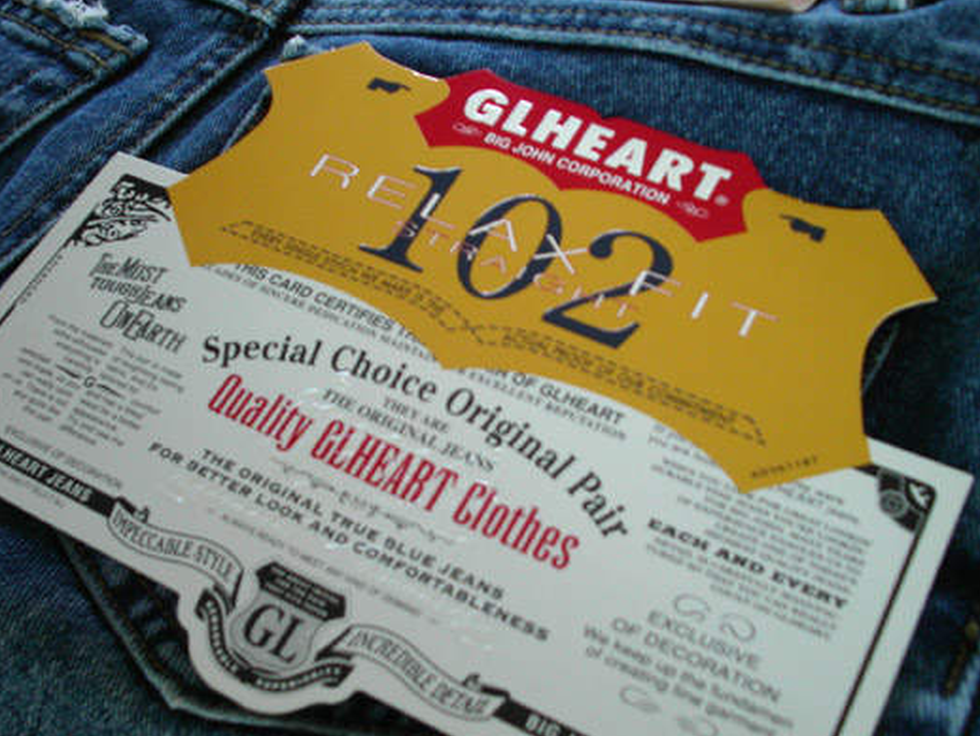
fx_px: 1246
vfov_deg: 32.9
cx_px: 443
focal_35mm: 44
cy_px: 375
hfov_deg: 42.9
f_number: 3.5
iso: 100
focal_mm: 7.8
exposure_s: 1/45
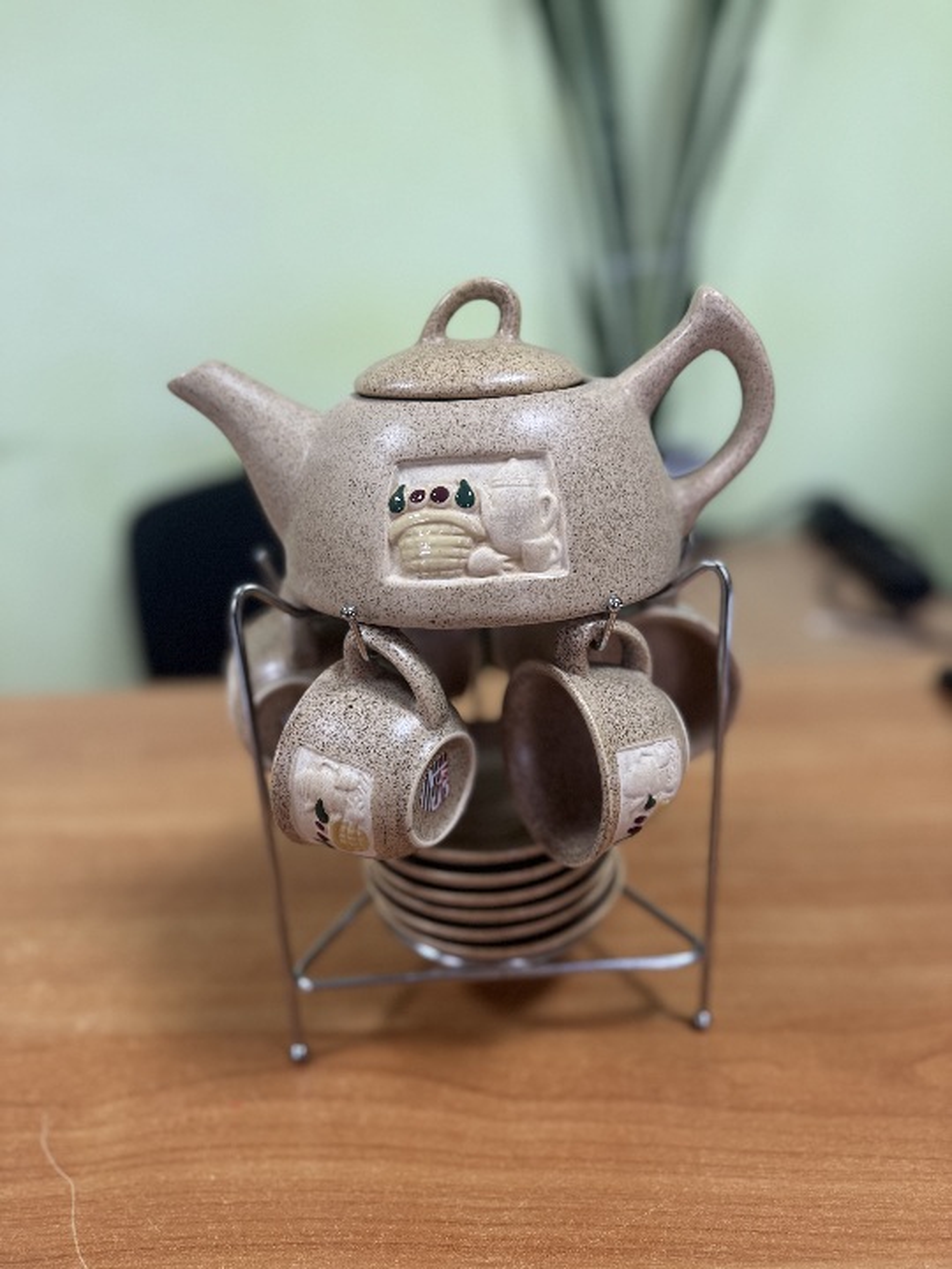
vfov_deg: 71.6
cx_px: 476
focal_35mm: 24
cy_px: 634
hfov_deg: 56.8
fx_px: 880
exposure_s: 1/50
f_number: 1.78
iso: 200
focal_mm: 6.76
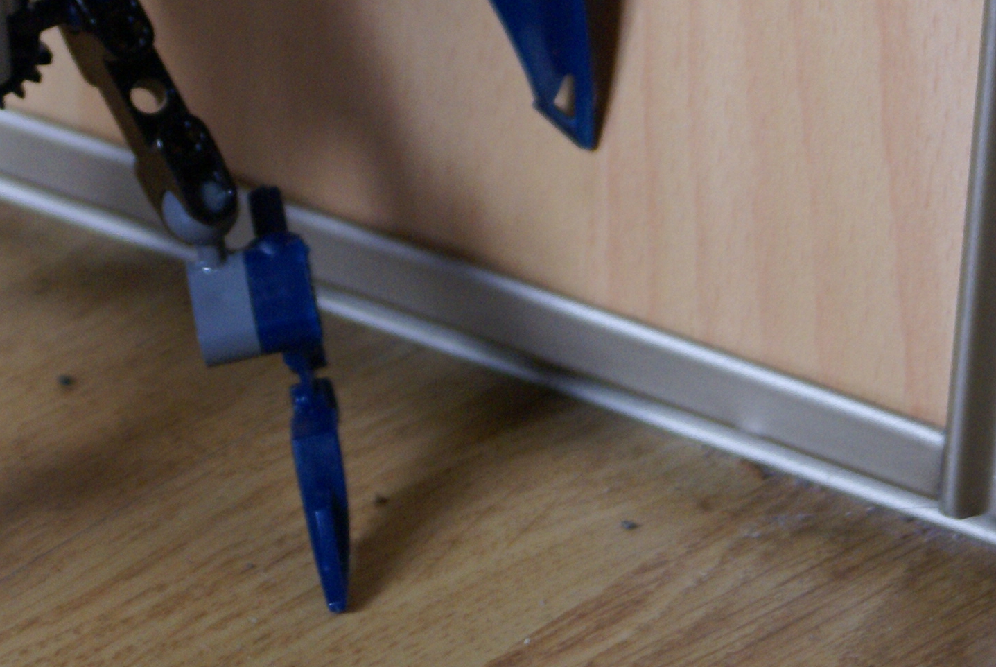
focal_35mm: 283
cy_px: -120
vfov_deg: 4.9
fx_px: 7839
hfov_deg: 7.2
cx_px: -148
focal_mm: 70
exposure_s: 1/125
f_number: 4.5
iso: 400
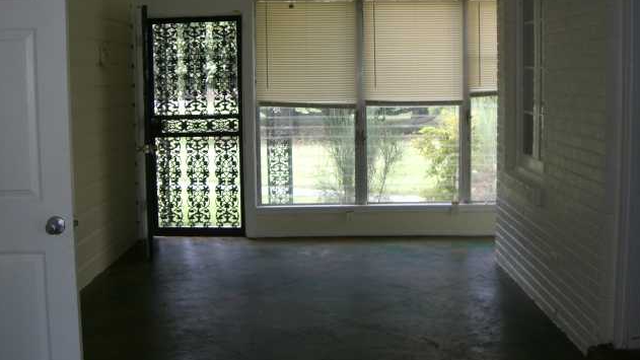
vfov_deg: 28.3
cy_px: 140
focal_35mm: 42
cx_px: 322
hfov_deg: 48.4
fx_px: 713
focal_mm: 6.2
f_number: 2.7
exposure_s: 1/80
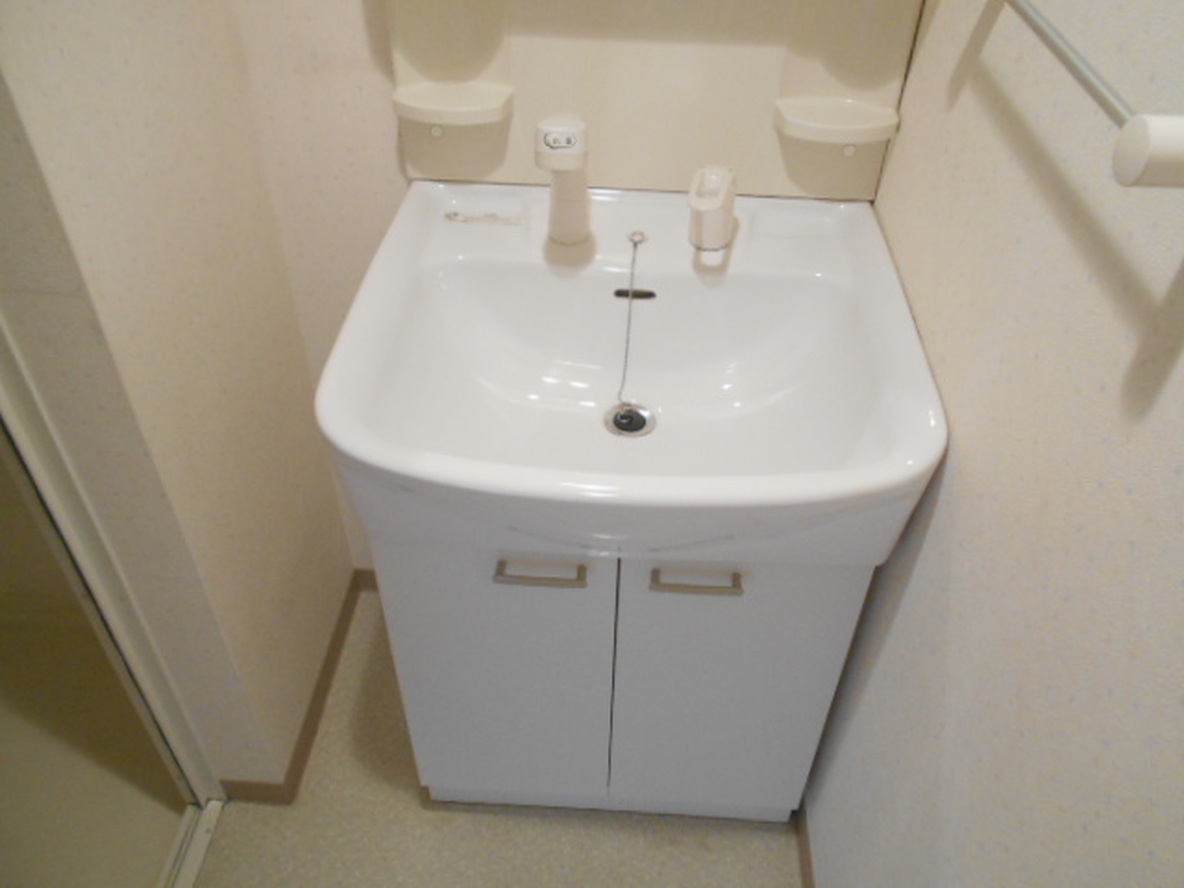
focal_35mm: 26
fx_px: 889
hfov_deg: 67.3
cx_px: 592
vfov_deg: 53.1
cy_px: 444
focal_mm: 4.6
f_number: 3.2
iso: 400
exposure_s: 1/20
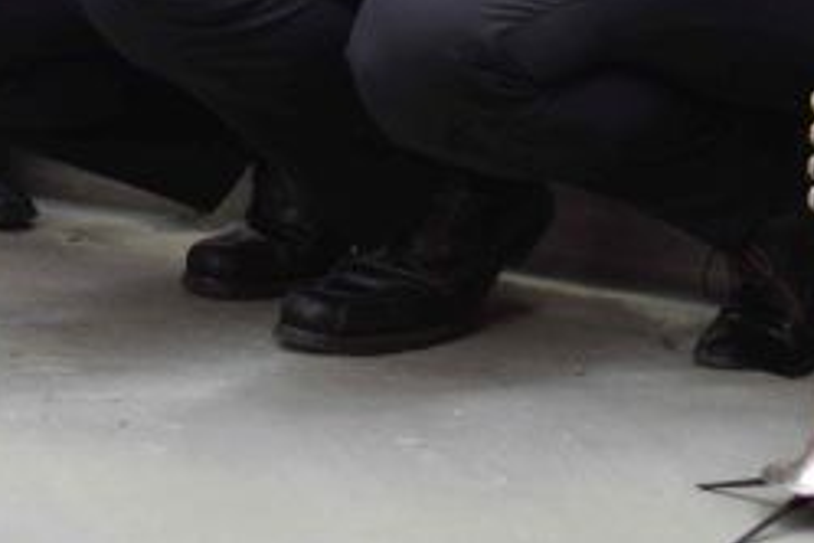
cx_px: 271
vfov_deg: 5.6
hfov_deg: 8.5
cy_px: -322
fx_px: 5449
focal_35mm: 241
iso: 200
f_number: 2
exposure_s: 1/15
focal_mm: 50
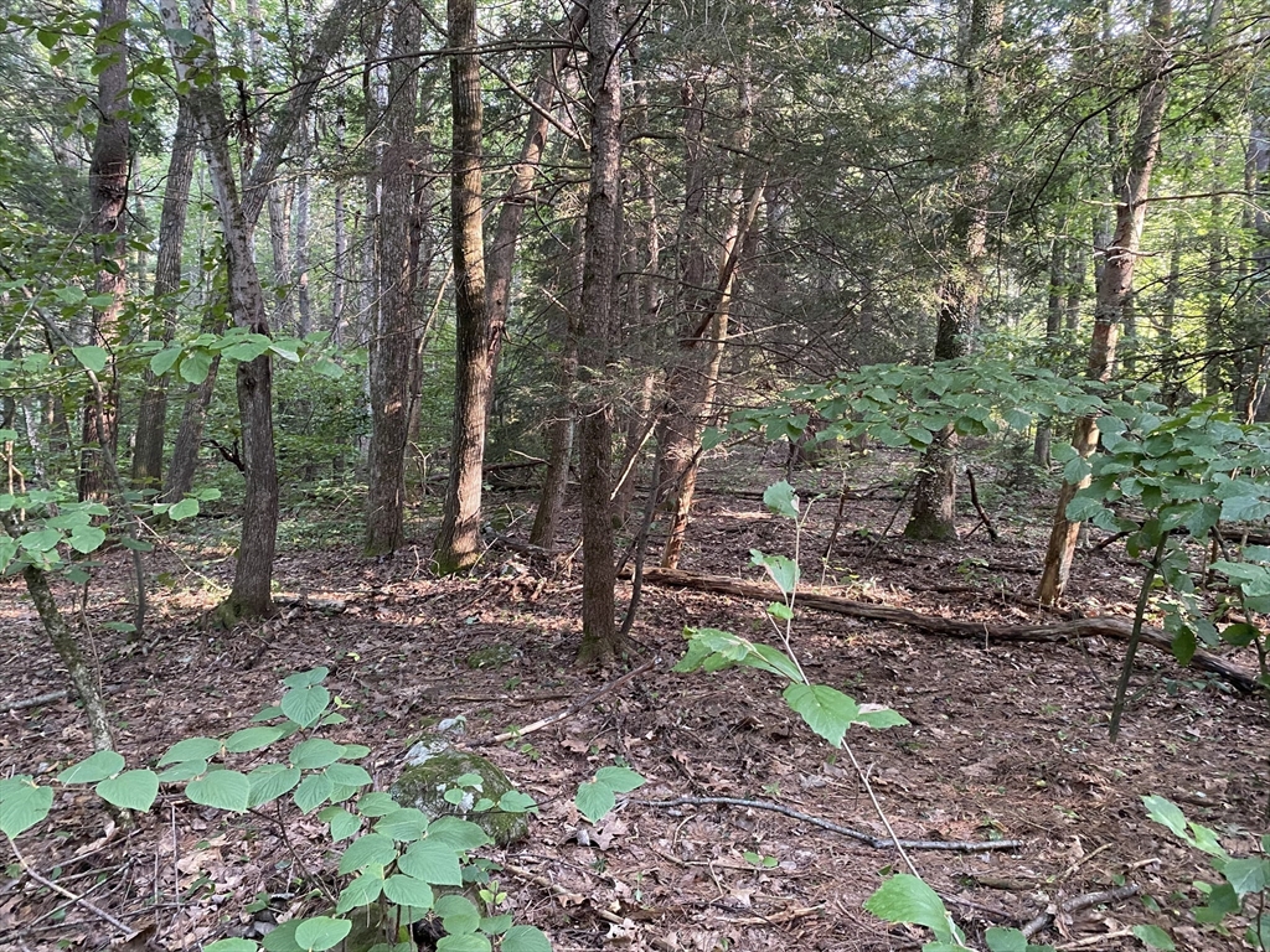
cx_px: 635
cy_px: 476
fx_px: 954
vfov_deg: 53.1
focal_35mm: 26
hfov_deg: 67.3
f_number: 1.8
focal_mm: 4.25
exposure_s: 1/56
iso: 500
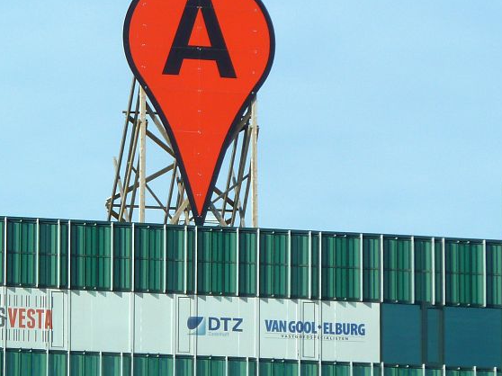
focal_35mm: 360
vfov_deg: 4.1
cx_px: 184
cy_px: 196
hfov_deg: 5.5
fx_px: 5218
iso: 80
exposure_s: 1/400
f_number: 4.5
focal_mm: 32.1
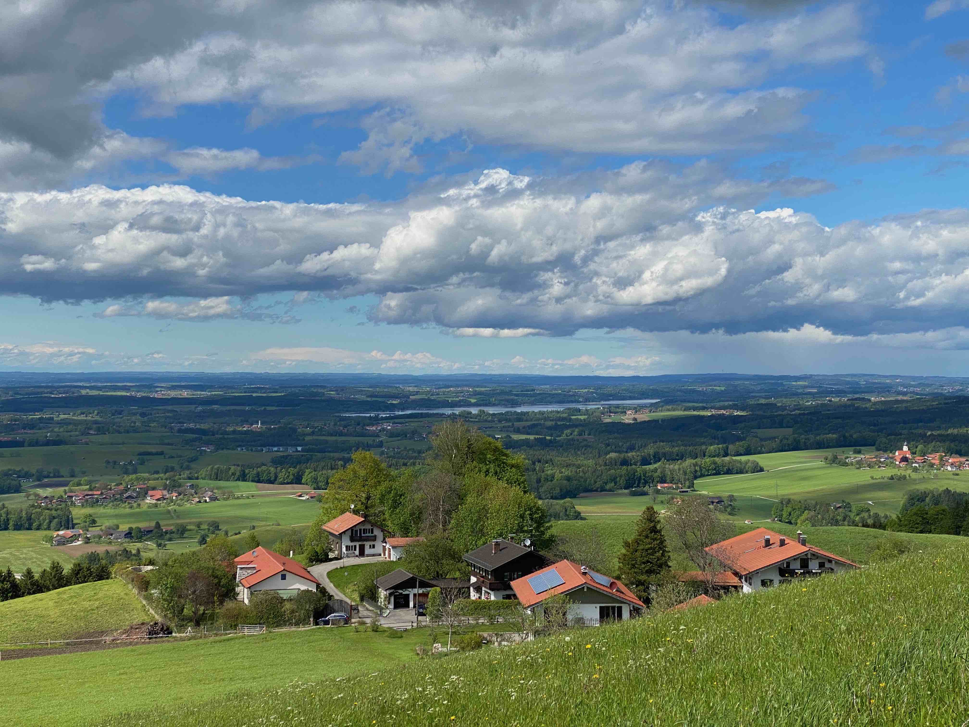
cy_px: 364
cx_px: 484
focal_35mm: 52
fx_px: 1456
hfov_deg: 36.8
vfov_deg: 28.0
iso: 20
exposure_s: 1/2398
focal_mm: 6
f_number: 2
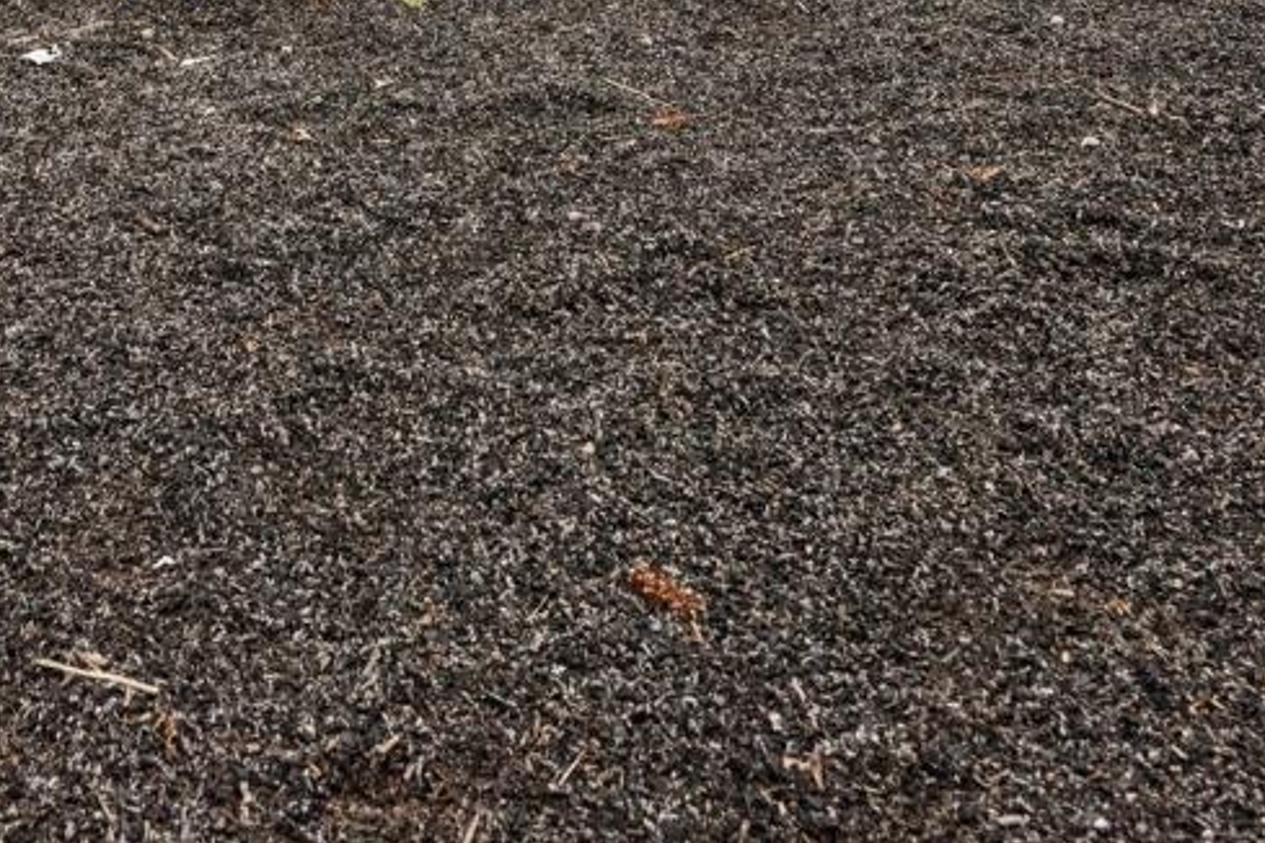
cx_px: 171
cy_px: -425
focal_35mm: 46
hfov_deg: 40.1
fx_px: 1616
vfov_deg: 23.4
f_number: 7.1
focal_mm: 15
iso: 640
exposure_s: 1/640
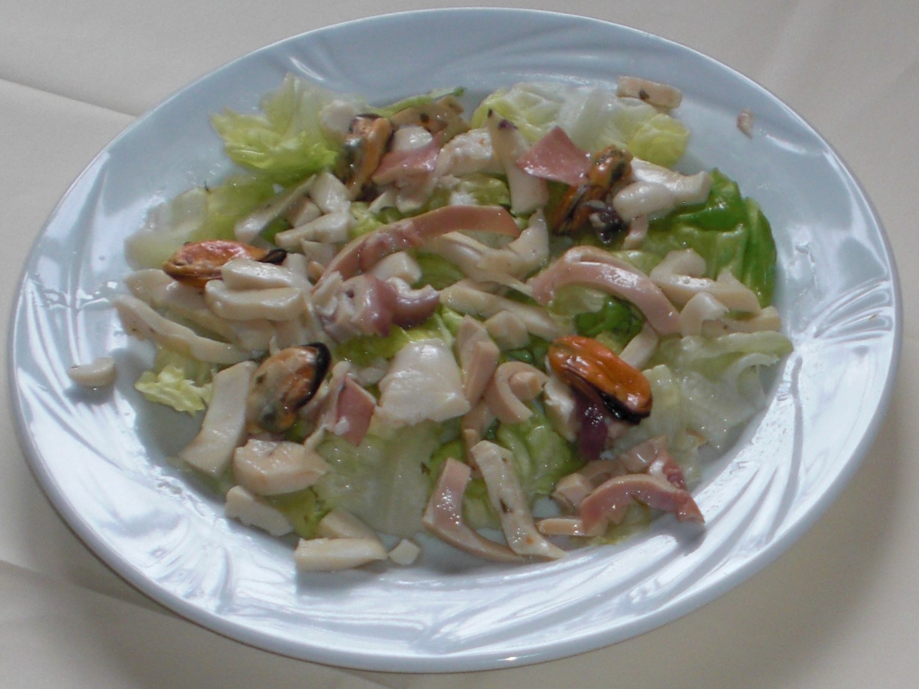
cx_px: 460
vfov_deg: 37.7
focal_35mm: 38
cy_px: 344
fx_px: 1009
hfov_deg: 49.0
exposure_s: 1/100
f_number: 3.1
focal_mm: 6.3
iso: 100
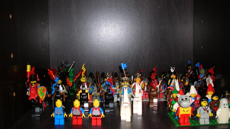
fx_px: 238
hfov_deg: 51.6
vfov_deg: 30.4
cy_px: 56
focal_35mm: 39
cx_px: 114
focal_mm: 5.8
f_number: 2.8
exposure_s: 1/60.1
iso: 50
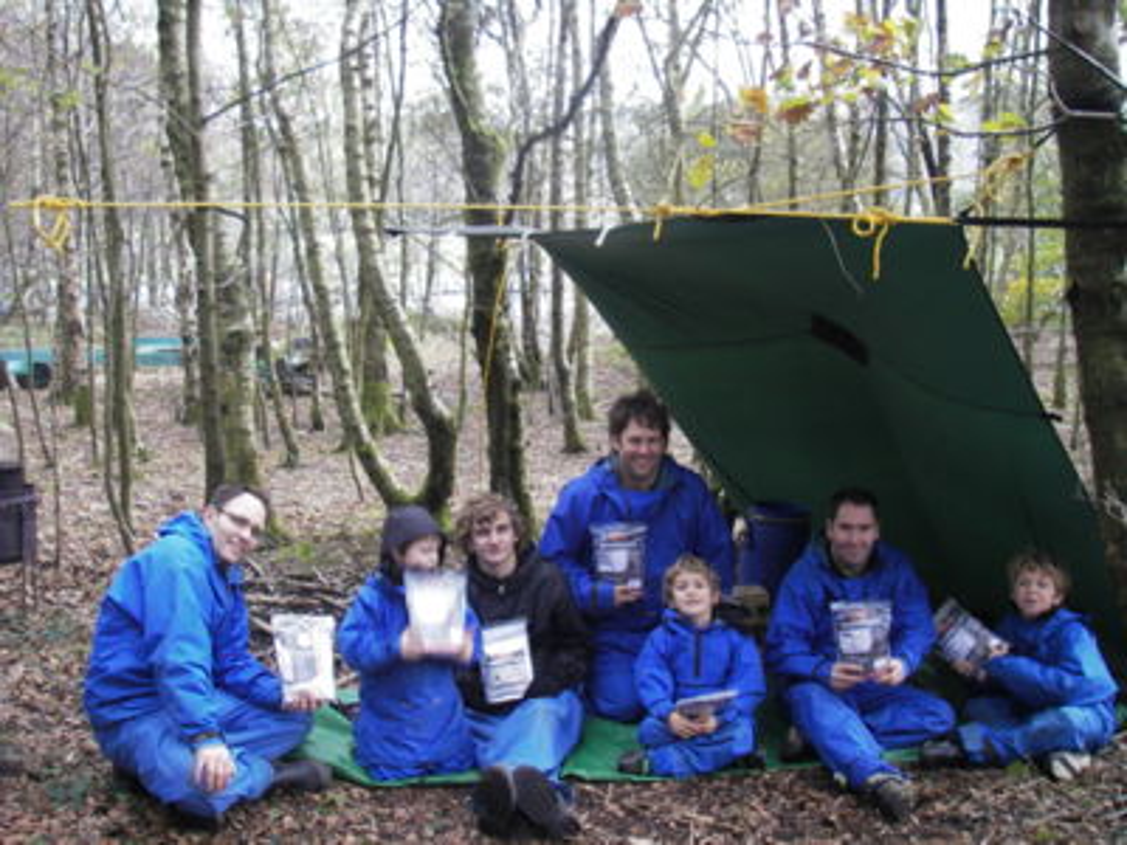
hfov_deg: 49.0
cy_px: 422
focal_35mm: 38
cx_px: 564
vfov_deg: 37.7
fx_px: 1237
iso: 64
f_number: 3.3
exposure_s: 1/30
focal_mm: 6.3
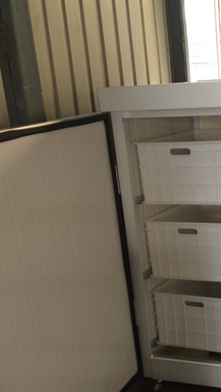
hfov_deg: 19.6
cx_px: 237
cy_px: 264
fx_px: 614
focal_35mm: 59
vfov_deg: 35.1
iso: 40
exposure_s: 1/40
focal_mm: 4.12
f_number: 2.2
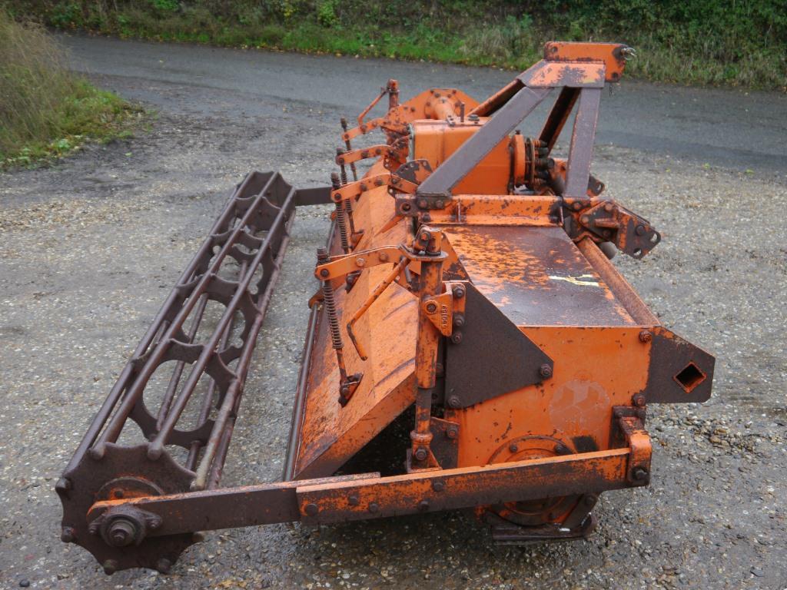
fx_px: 1000
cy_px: 295
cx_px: 394
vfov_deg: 32.9
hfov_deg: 42.9
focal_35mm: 44
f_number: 4.4
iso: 160
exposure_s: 1/60
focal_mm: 22
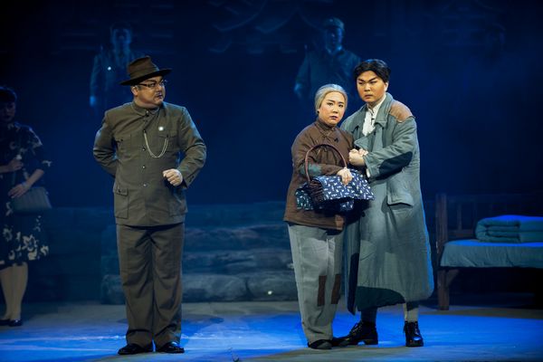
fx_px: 2413
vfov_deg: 8.6
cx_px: 272
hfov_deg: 12.8
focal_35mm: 160
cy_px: 181
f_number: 2.8
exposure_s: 1/640
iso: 400
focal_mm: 160
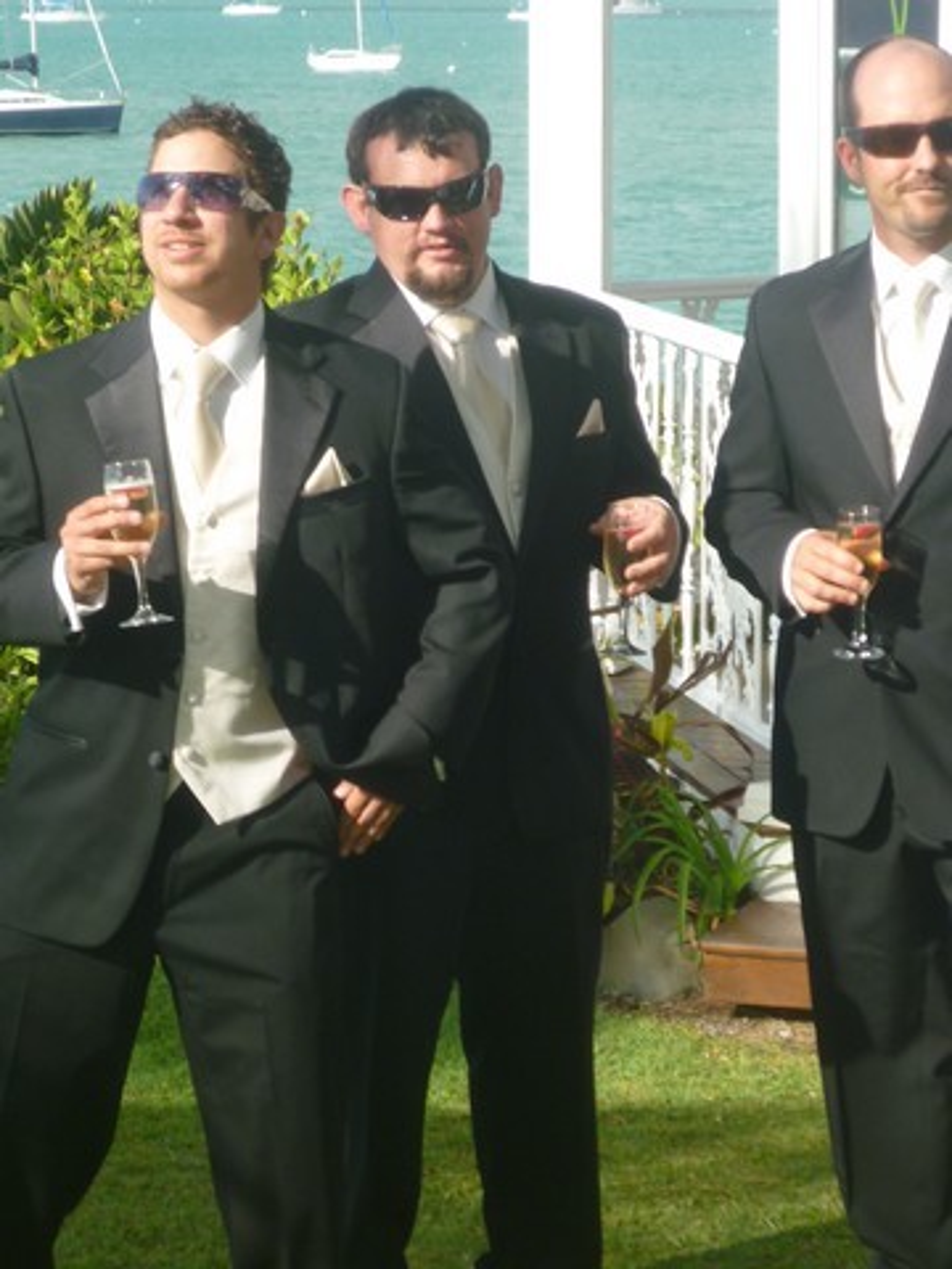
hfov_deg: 11.9
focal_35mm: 125
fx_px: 4584
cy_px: 634
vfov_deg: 15.8
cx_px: 476
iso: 80
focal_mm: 14.2
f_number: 5.6
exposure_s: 1/200
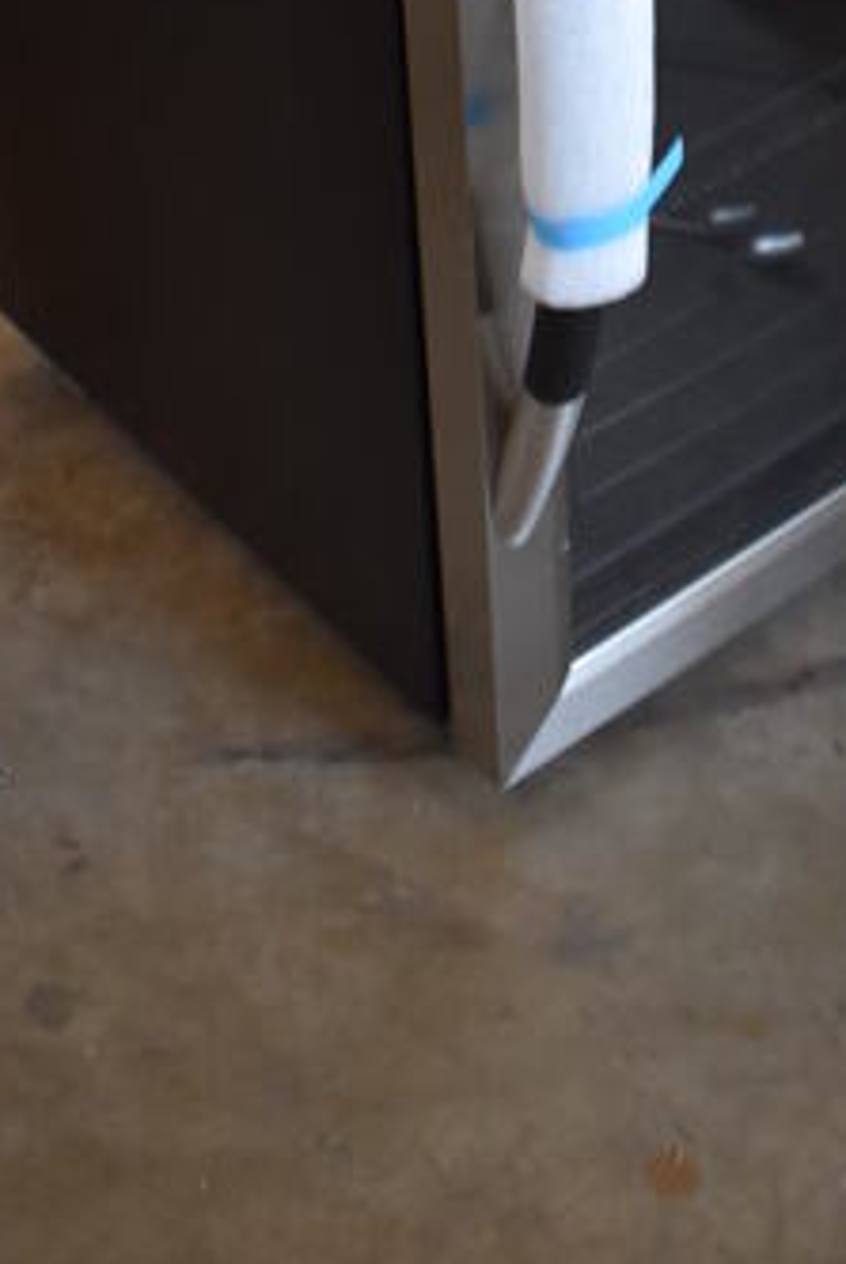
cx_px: 417
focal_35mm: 74
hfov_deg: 18.5
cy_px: -268
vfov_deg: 24.6
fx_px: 2600
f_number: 3.5
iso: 800
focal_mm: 18
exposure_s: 1/200
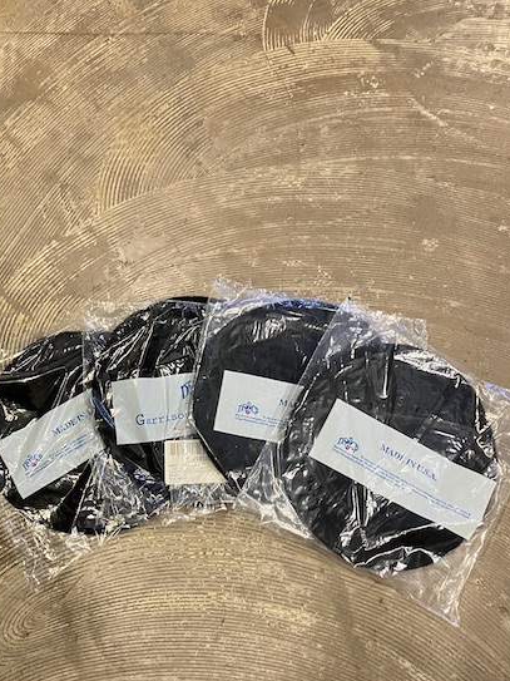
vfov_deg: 55.1
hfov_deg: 42.9
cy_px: 399
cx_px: 246
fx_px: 649
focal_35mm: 33
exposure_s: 1/33
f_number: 1.8
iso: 320
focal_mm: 3.99
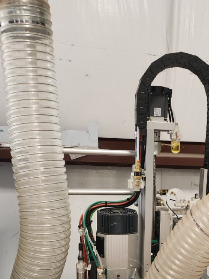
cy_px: 216
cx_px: 173
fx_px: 330
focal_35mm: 41
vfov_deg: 43.9
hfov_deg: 33.9
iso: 200
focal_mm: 5
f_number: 1.8
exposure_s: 1/180
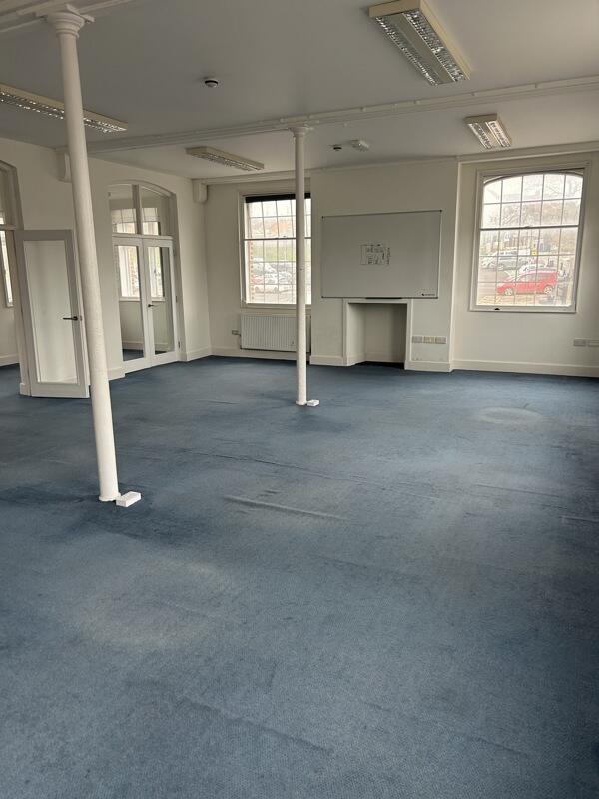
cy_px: 400
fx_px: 600
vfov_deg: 67.3
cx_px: 300
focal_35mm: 26
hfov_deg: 53.1
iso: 100
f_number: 1.5
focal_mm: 5.7
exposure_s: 1/121
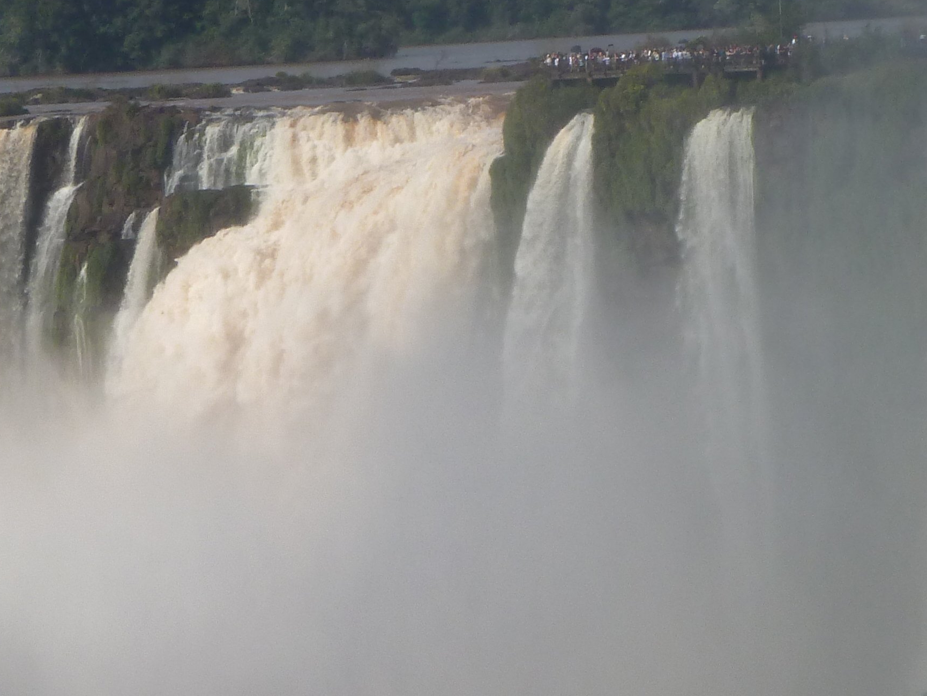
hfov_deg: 5.1
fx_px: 10365
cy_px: 432
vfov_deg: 3.8
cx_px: 259
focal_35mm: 387
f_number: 5.6
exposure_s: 1/500
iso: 100
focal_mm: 27.7
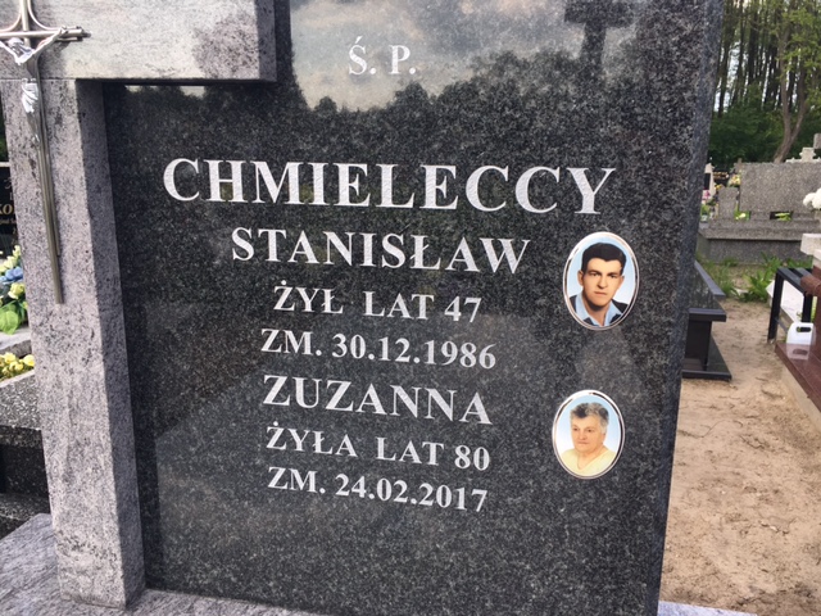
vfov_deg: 48.2
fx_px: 688
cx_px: 410
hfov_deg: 61.7
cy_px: 308
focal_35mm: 29
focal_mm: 4.15
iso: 25
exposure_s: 1/330
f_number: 2.2
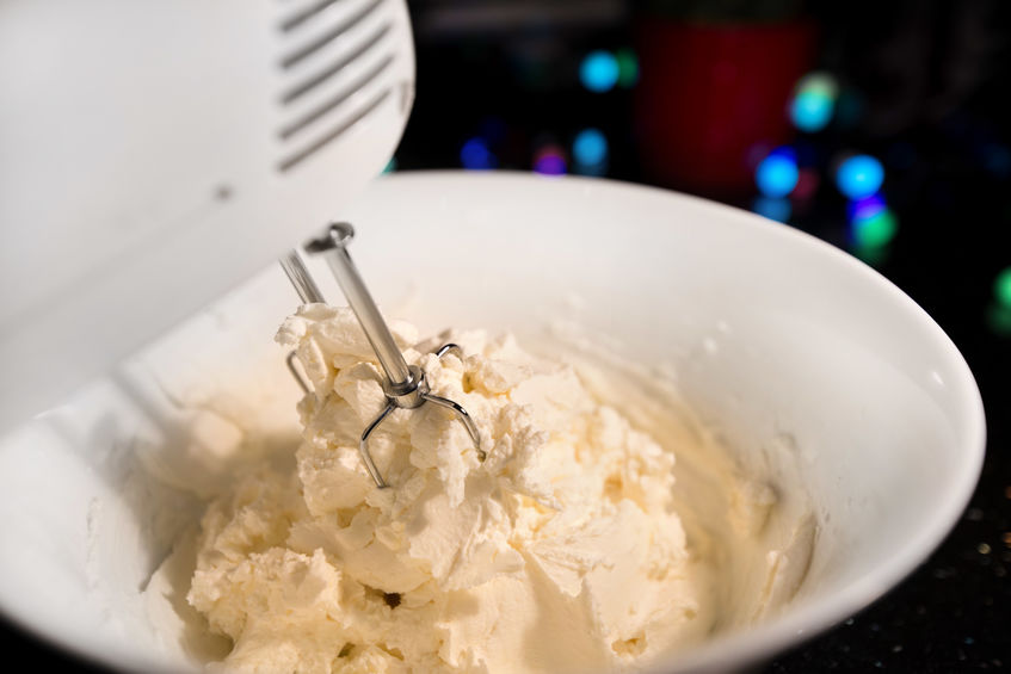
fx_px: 843
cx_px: 506
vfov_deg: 43.6
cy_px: 337
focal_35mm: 30
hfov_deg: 61.9
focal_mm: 30
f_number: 2.8
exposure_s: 1/350
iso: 400
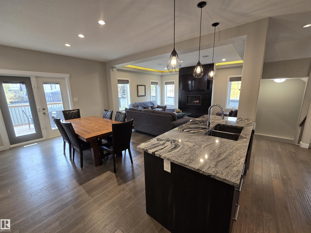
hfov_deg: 106.2
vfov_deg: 89.9
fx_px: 117
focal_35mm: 13
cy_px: 116
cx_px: 156
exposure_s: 1/60
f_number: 2.2
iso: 160
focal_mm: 2.2
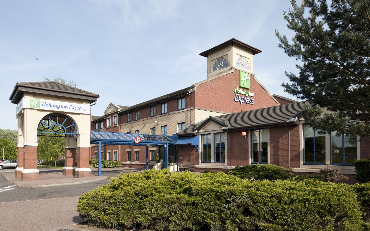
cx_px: 183
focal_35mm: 25
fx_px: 252
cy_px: 124
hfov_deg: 72.6
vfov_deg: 49.2
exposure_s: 1/80
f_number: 11
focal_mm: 24
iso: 100
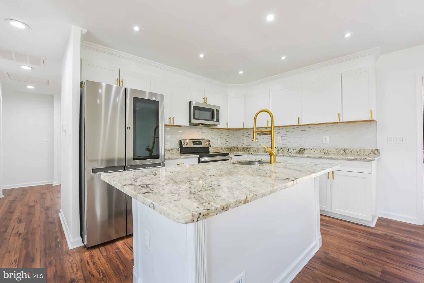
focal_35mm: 16
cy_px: 142
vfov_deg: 73.8
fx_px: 189
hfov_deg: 96.7
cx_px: 212
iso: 200
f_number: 8
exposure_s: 1/13
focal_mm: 16
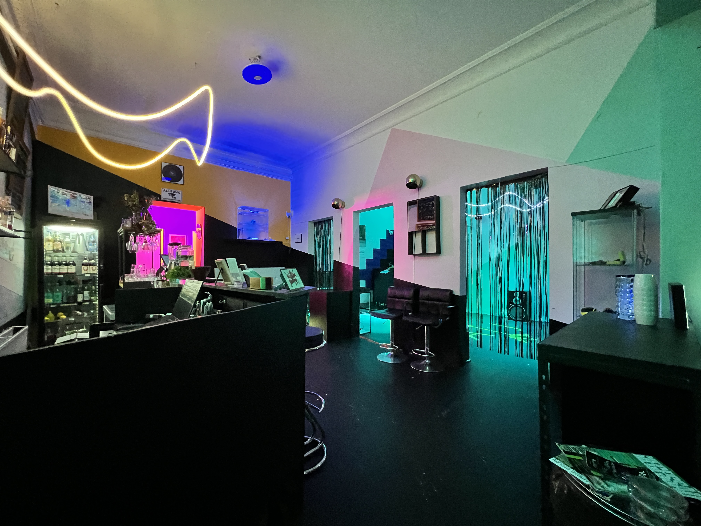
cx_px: 350
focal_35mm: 13
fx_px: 263
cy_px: 263
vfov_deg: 89.9
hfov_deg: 106.2
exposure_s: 1/50
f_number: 1.8
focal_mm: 1.57
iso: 1000
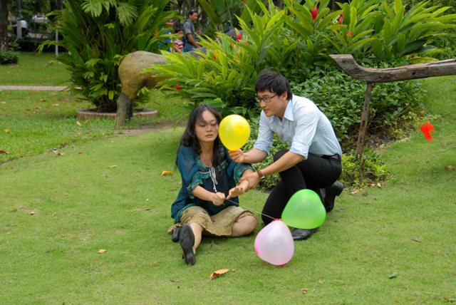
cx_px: 228
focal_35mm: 82
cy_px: 152
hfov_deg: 24.6
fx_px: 1046
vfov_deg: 16.6
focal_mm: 55
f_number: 8
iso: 250
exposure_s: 1/80
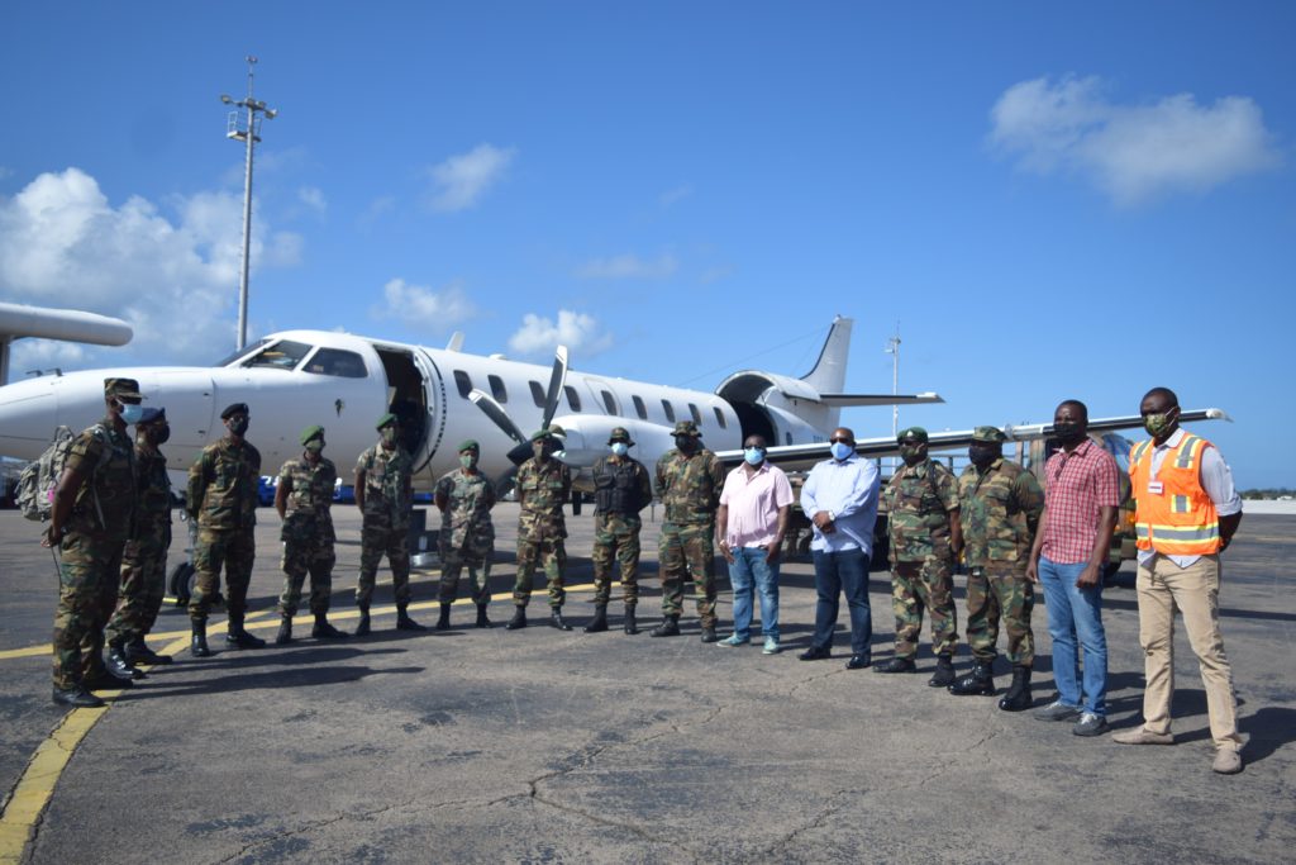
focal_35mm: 27
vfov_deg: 47.9
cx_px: 648
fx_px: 972
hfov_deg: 67.4
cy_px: 432
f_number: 3.5
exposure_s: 1/2500
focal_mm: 18
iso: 200
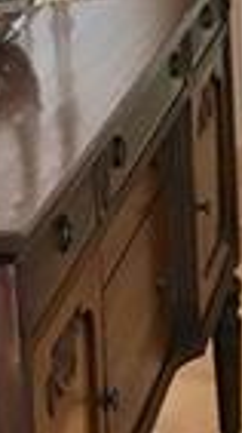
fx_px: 1968
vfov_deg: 12.3
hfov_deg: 6.6
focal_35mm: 172
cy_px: -55
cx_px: 597
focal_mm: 4.15
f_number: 2.2
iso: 25
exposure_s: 1/30
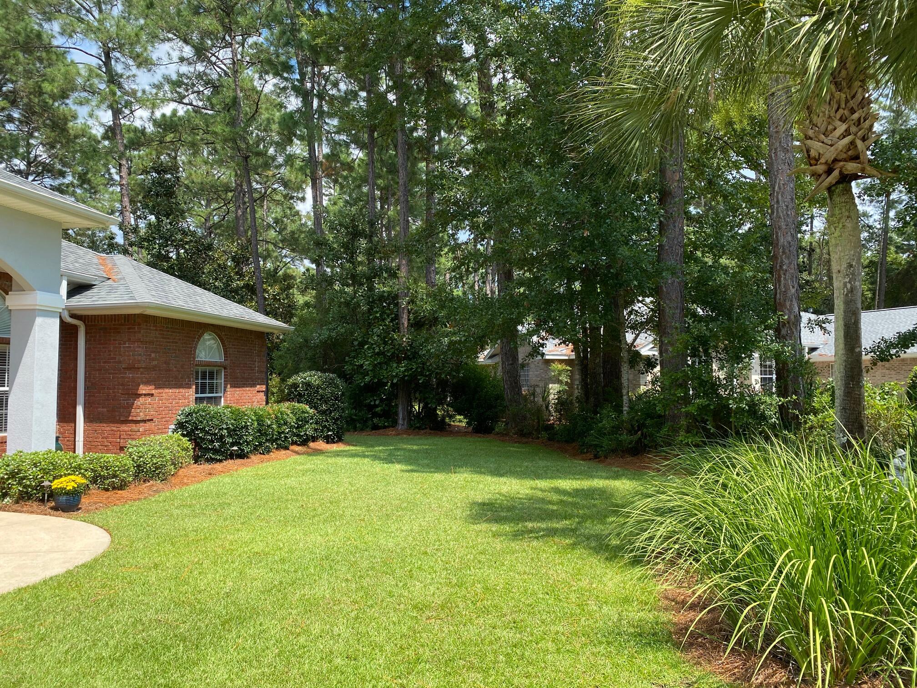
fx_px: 689
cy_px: 344
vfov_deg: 53.1
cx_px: 458
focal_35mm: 26
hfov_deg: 67.3
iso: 32
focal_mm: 4.25
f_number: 1.8
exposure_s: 1/957
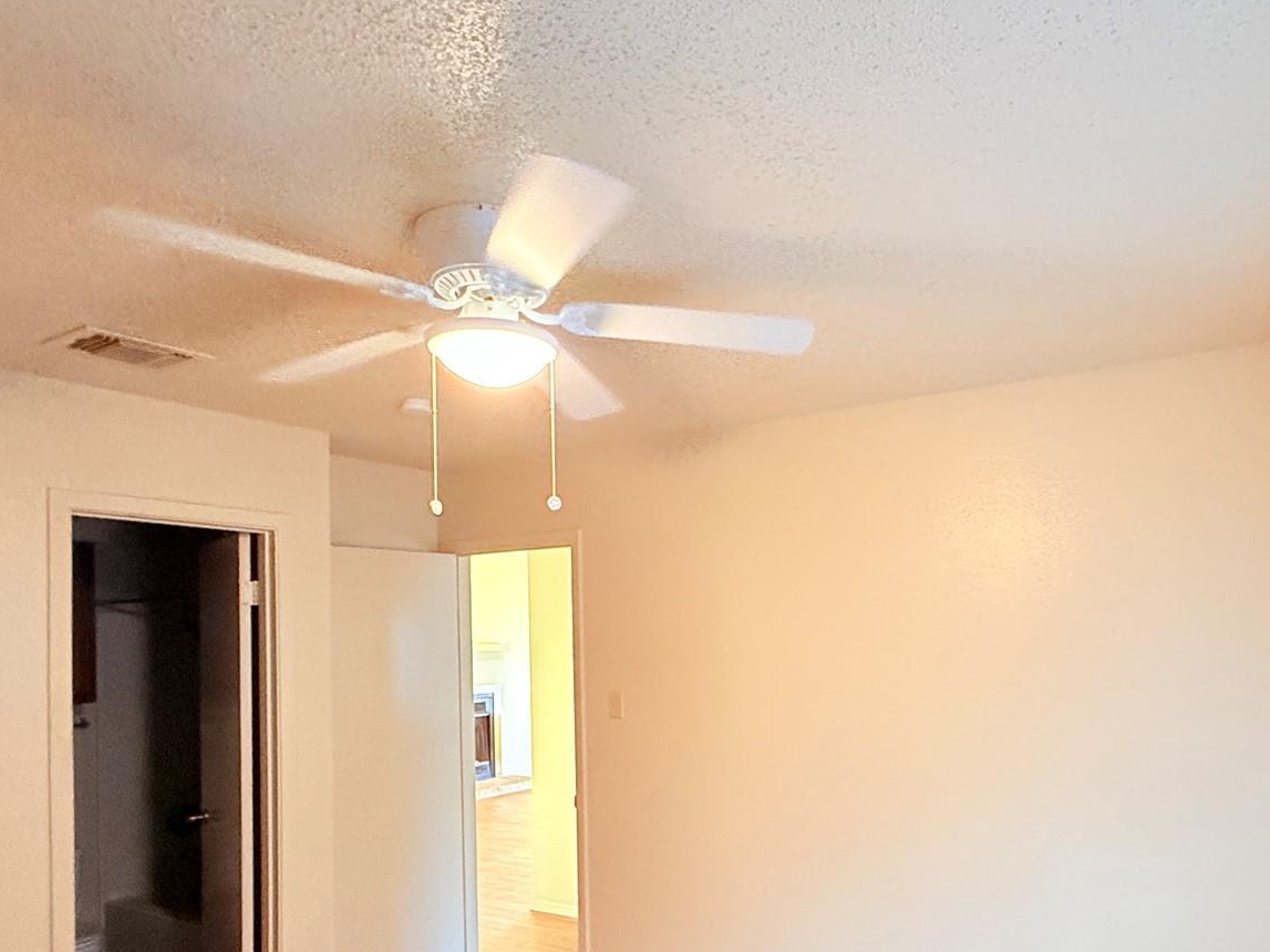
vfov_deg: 53.9
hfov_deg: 68.0
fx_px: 917
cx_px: 818
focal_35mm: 25
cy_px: 628
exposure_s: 1/60
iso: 1000
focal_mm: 2.22
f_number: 2.2
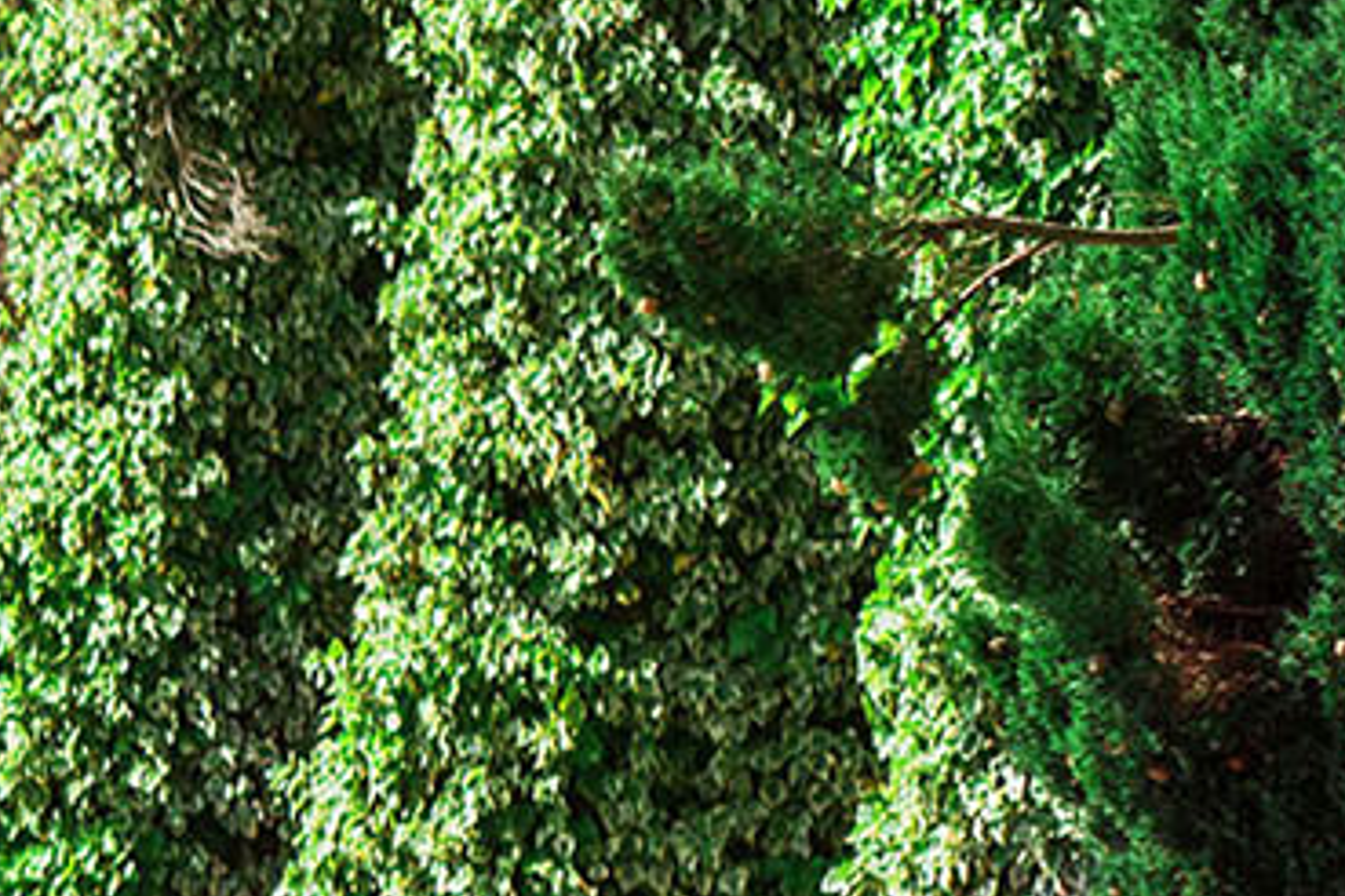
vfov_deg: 5.1
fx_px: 9975
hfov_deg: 7.3
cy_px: 1162
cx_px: -1810
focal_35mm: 267
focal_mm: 50
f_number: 2.8
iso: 100
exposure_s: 1/4000
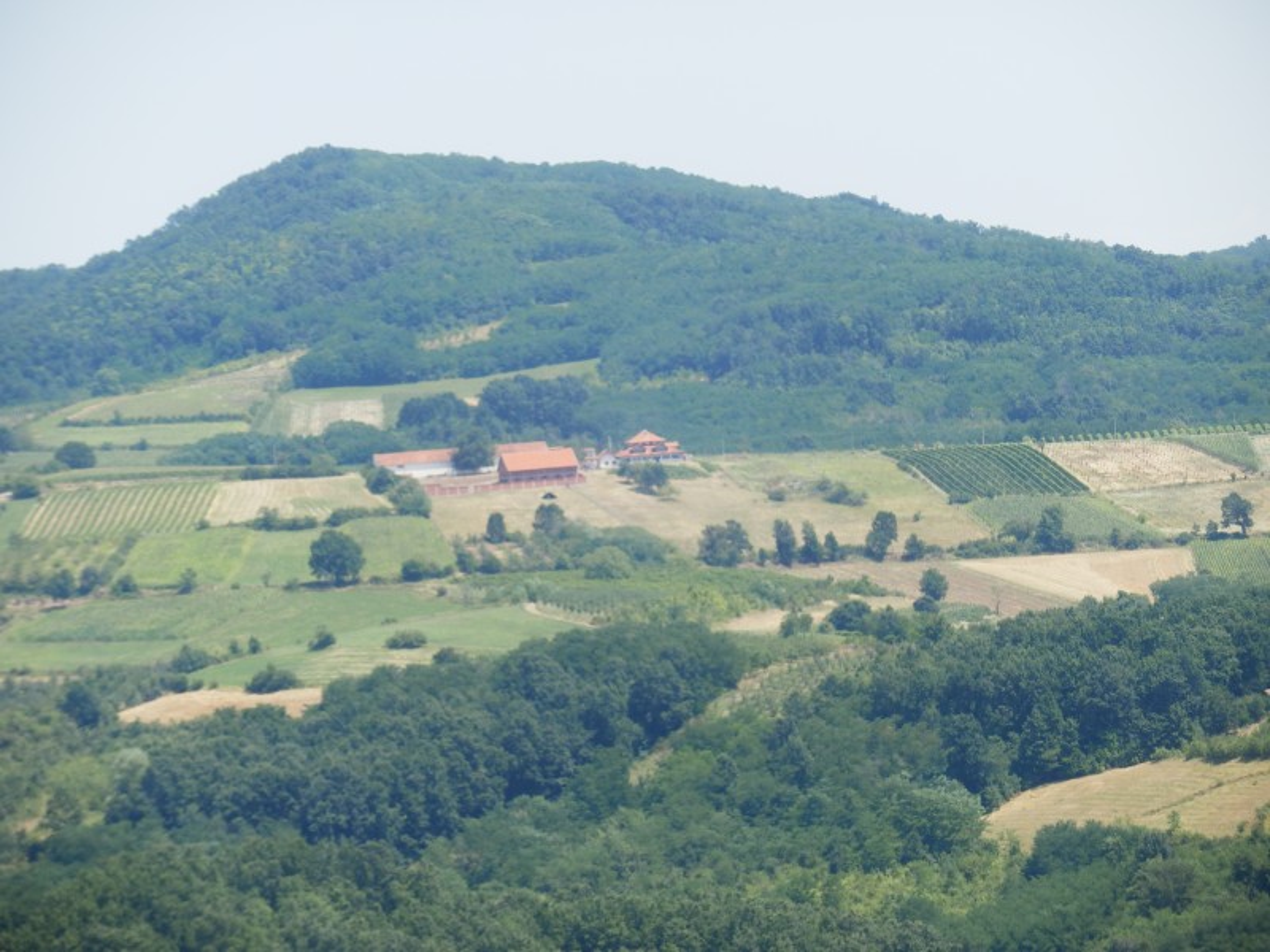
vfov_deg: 6.8
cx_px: 635
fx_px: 7998
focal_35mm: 218
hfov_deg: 9.1
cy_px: 476
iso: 80
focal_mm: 38.6
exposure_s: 1/200
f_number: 5.8
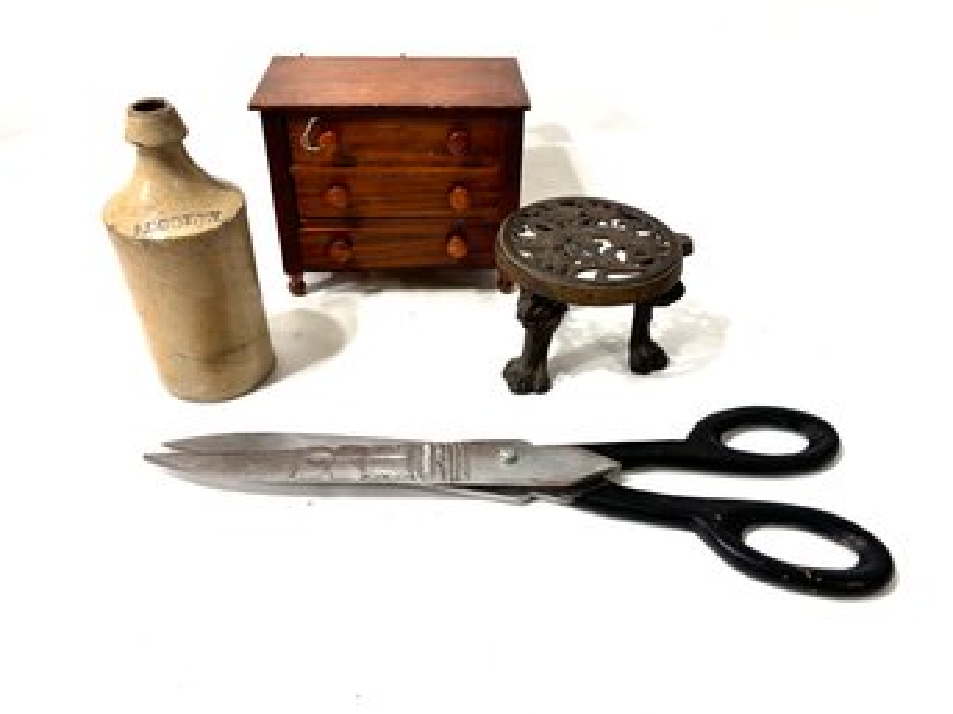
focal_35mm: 26
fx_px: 716
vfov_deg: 53.0
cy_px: 357
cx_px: 476
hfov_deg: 67.3
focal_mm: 5.96
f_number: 1.6
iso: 50
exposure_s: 1/120
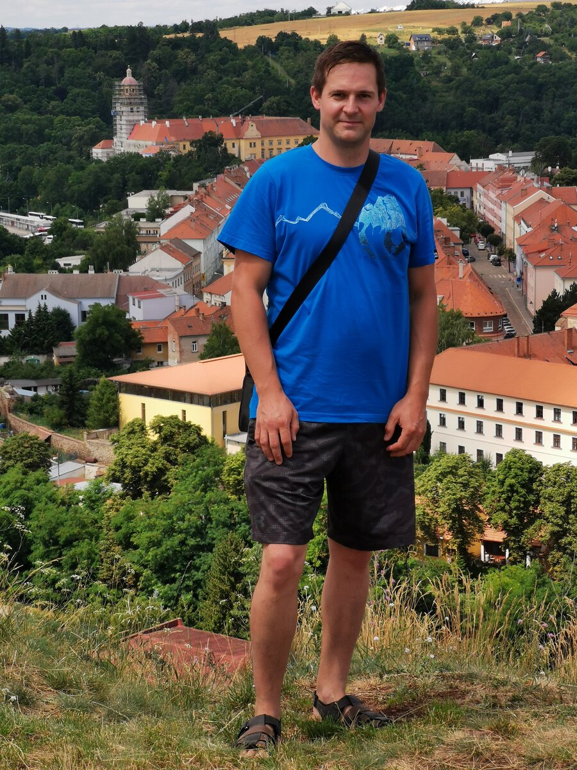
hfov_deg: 17.4
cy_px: 385
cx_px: 288
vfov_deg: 23.0
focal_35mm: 85
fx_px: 1889
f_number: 2.4
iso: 50
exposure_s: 1/1008
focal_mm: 7.48
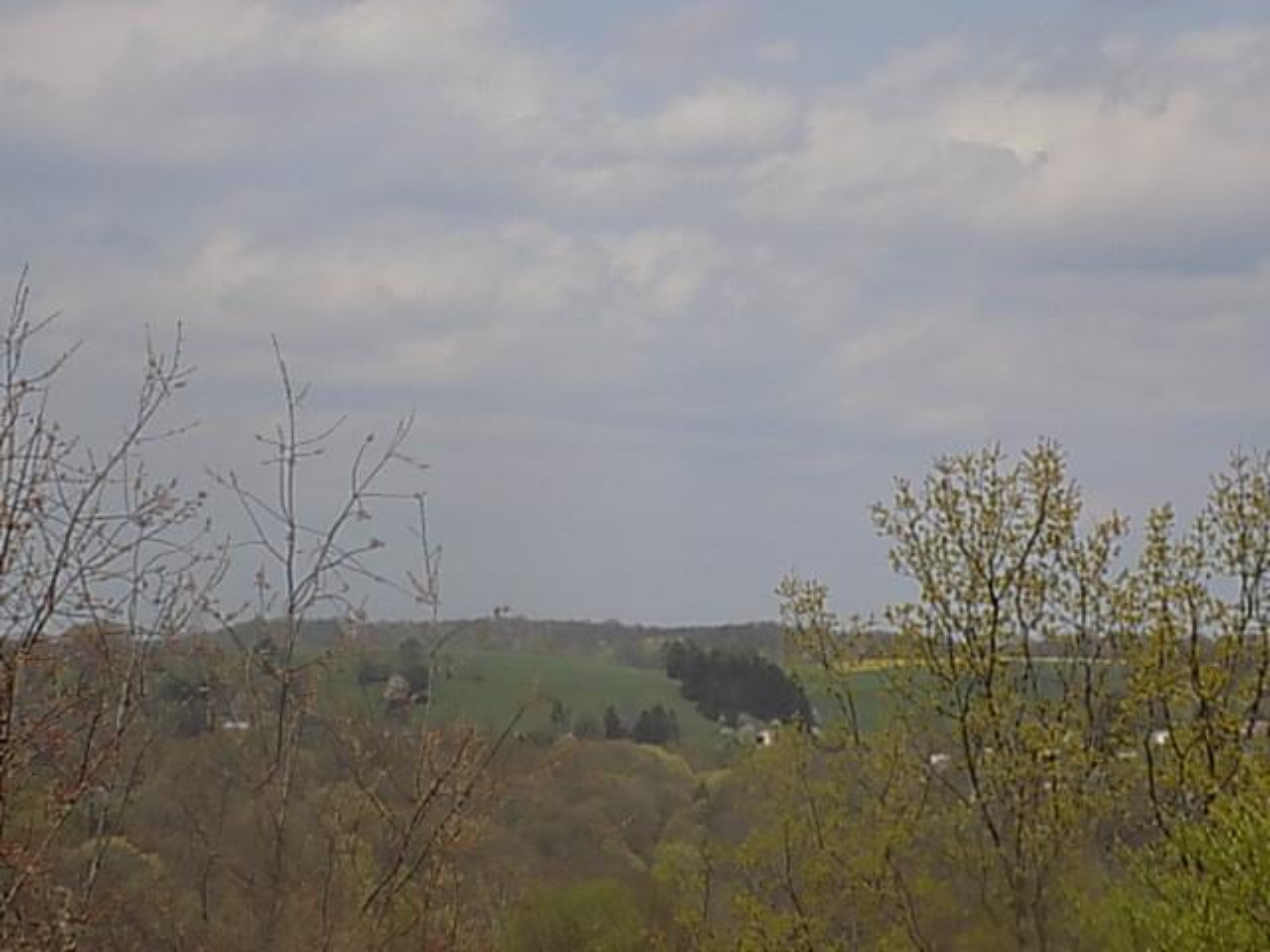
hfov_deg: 16.7
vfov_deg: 12.6
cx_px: 635
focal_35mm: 118
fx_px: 4329
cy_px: 476
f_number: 4.8
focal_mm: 20.9
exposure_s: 1/800
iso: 80
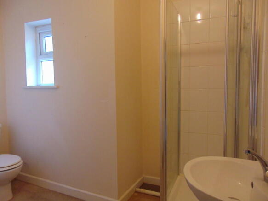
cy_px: 100
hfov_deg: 69.4
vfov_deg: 54.9
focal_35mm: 25
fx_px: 194
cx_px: 134
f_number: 3
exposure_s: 1/20
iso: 200
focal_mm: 4.5
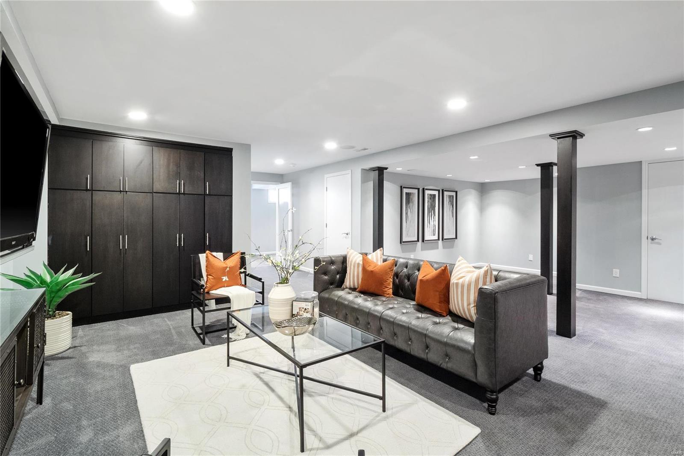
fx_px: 304
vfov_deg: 73.7
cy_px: 228
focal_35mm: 16
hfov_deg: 96.7
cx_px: 342
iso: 400
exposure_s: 2
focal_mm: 8
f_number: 8
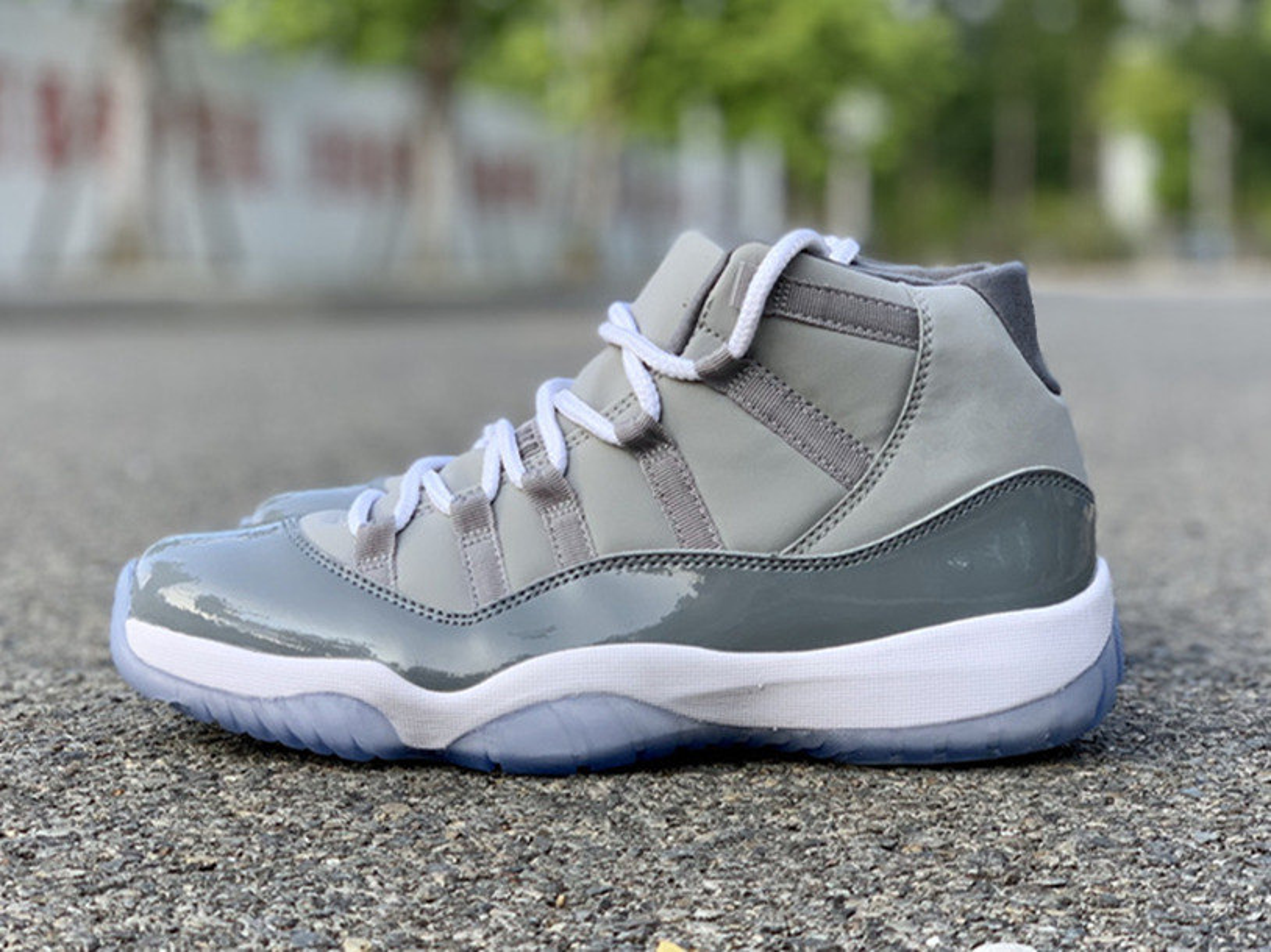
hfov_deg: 36.8
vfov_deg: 28.0
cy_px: 476
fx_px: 1909
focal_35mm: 52
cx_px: 636
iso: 16
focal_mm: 6
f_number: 2.4
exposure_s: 1/135
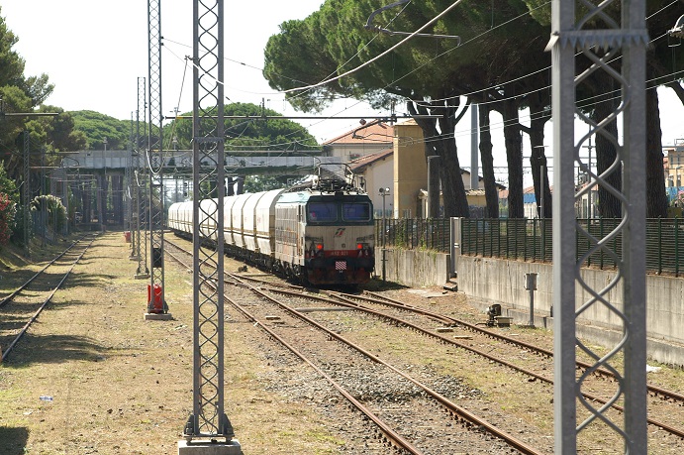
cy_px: 228
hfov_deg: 18.2
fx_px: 2135
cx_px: 342
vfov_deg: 12.1
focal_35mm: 112
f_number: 5
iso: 200
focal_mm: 75
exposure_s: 1/640
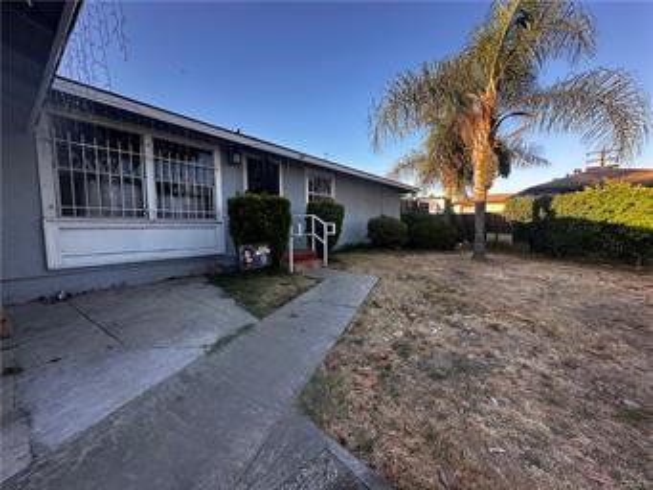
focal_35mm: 14
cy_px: 245
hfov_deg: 102.0
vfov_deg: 85.7
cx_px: 326
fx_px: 264
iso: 40
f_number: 2.2
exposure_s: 1/195
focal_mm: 2.22
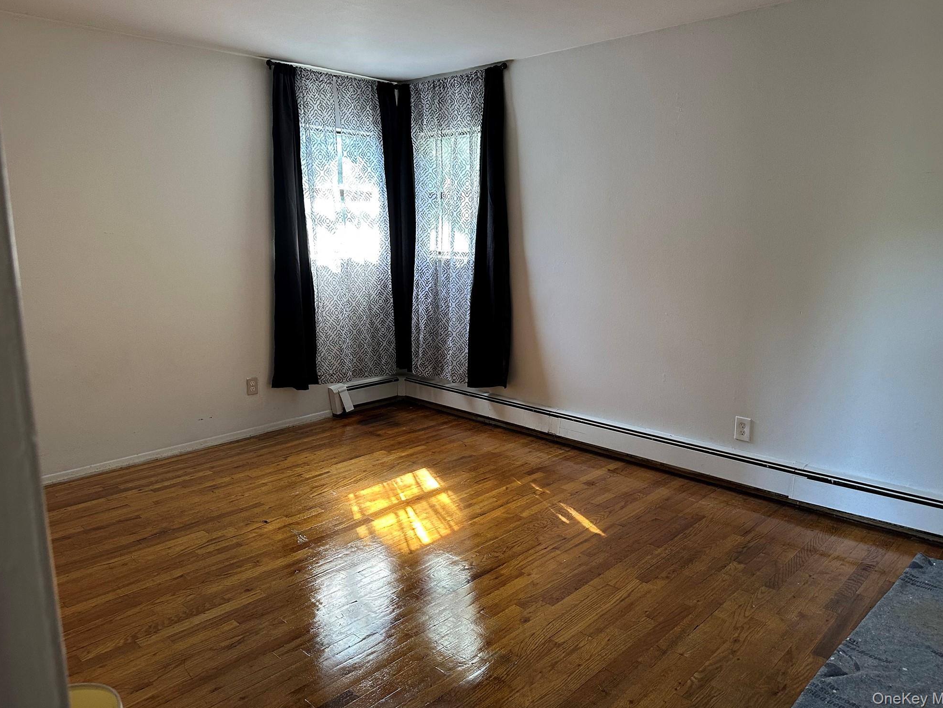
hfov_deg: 69.4
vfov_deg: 54.9
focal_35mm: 25
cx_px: 479
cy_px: 341
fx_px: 681
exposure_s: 1/60
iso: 250
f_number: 1.78
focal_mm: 6.86
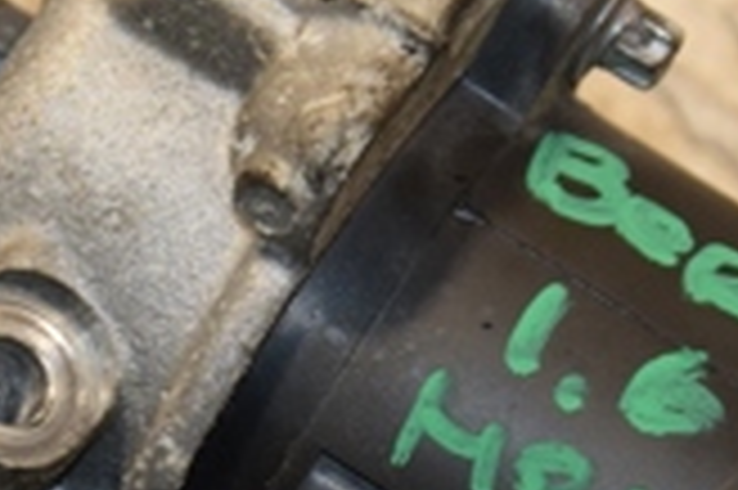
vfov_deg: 2.6
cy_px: 274
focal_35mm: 528
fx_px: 10813
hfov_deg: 3.9
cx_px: 230
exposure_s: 1/200
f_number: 5.6
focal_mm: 90
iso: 800
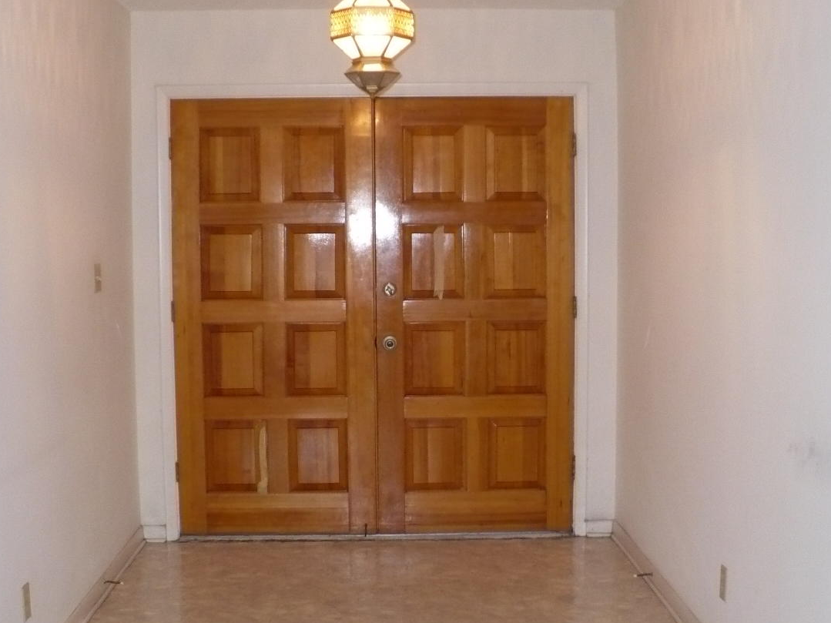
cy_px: 338
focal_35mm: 51
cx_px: 433
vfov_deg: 28.5
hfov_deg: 37.5
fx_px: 1224
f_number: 2.8
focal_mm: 6.1
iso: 250
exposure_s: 1/30
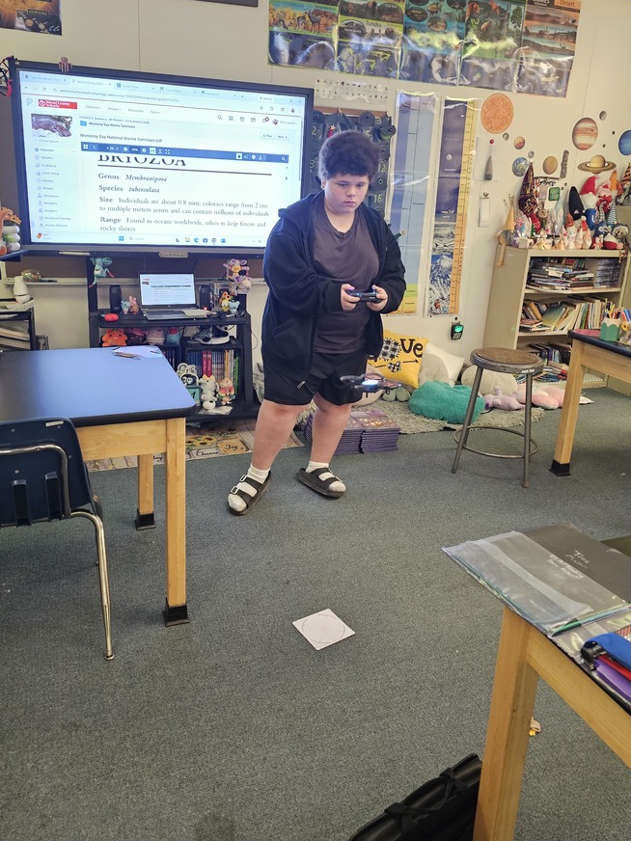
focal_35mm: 27
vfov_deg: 65.1
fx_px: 656
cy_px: 366
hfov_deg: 51.3
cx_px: 294
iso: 1000
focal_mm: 6.3
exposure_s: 1/120
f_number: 1.7
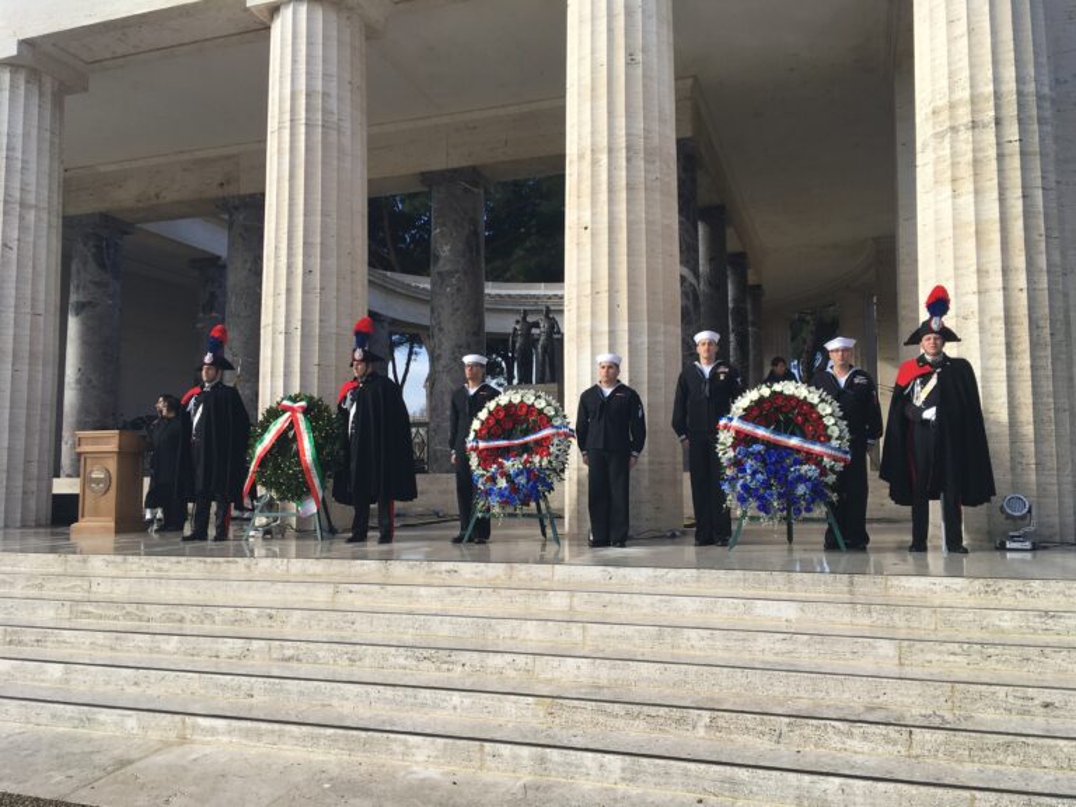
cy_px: 404
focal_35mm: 29
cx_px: 538
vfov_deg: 48.2
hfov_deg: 61.7
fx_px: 901
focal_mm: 4.15
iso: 25
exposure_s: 1/974
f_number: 2.2
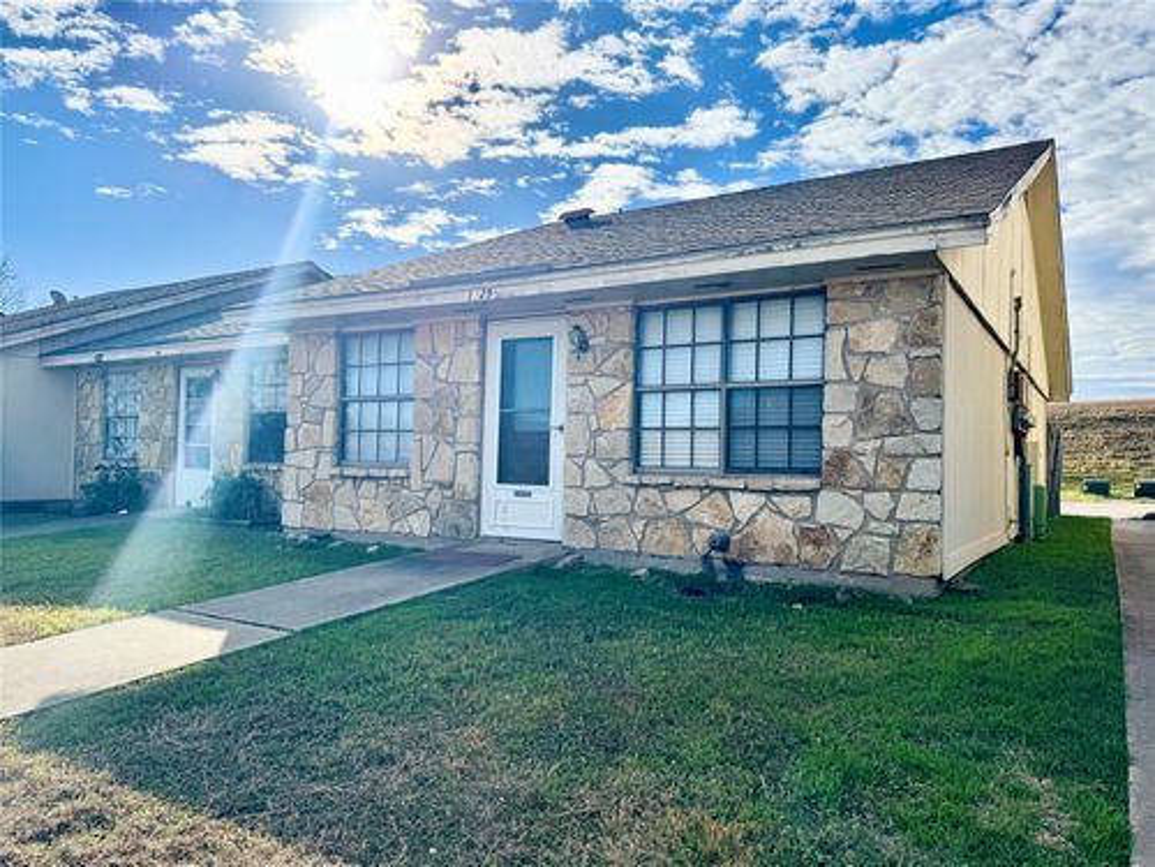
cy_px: 434
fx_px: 801
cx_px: 578
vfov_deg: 56.8
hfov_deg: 71.6
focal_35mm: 24
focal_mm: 6.76
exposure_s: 1/7092
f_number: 1.78
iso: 80
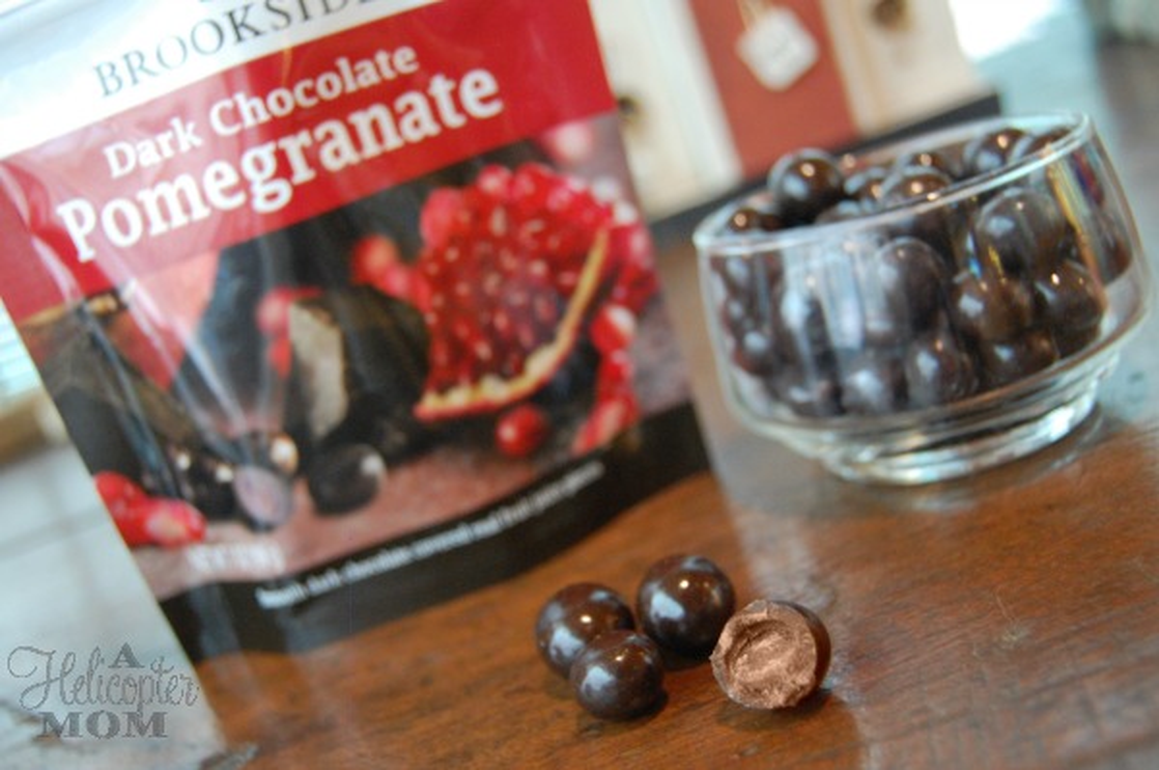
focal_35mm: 39
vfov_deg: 34.2
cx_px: 580
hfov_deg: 49.6
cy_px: 385
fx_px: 1255
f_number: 4
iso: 1600
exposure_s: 1/6
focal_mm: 26
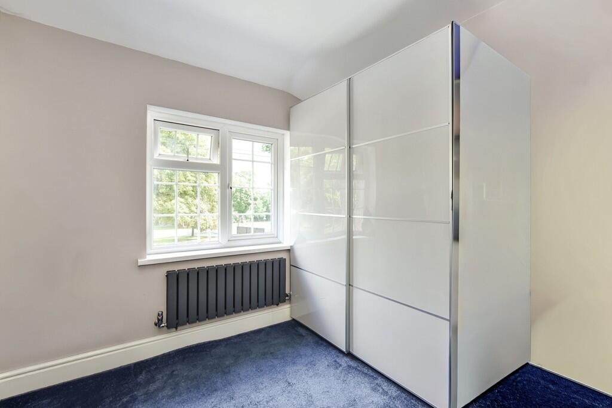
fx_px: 255
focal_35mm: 15
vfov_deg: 77.3
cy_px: 204
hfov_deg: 100.4
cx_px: 306
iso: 640
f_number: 8
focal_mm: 10
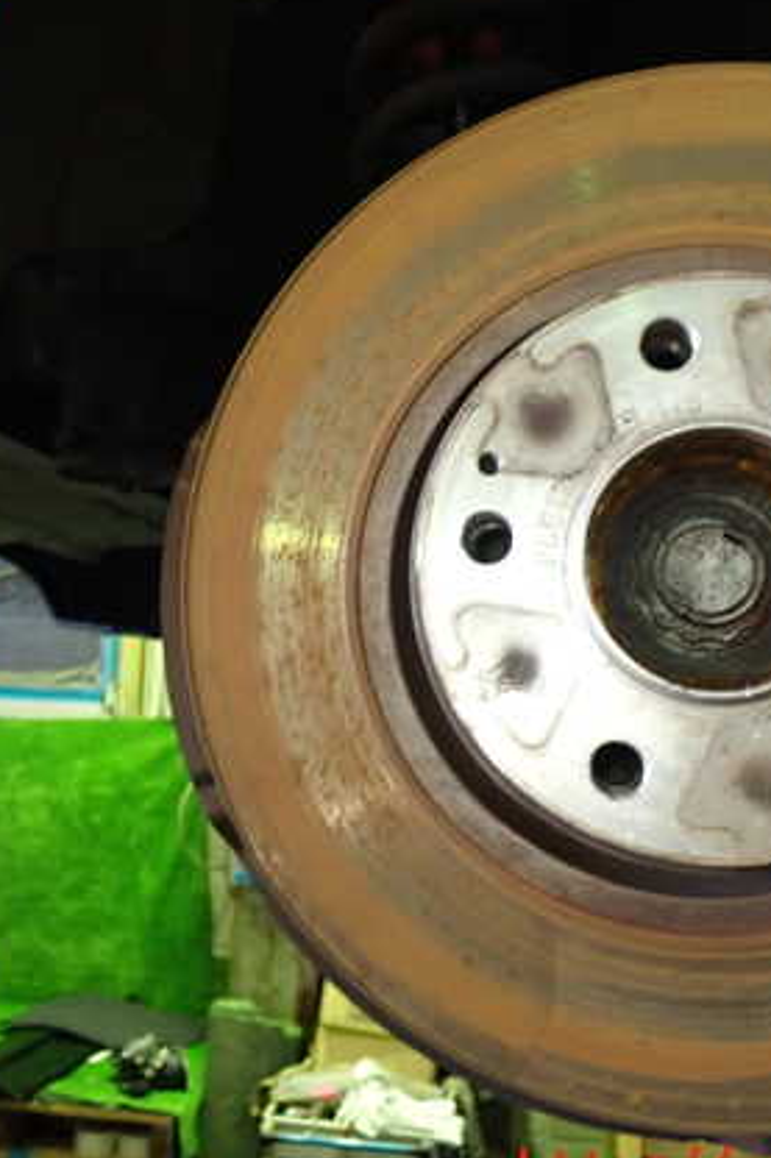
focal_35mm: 45
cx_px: 312
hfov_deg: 29.8
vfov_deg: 43.6
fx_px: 1447
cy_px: 585
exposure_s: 1/30
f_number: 2.3
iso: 400
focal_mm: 5.4
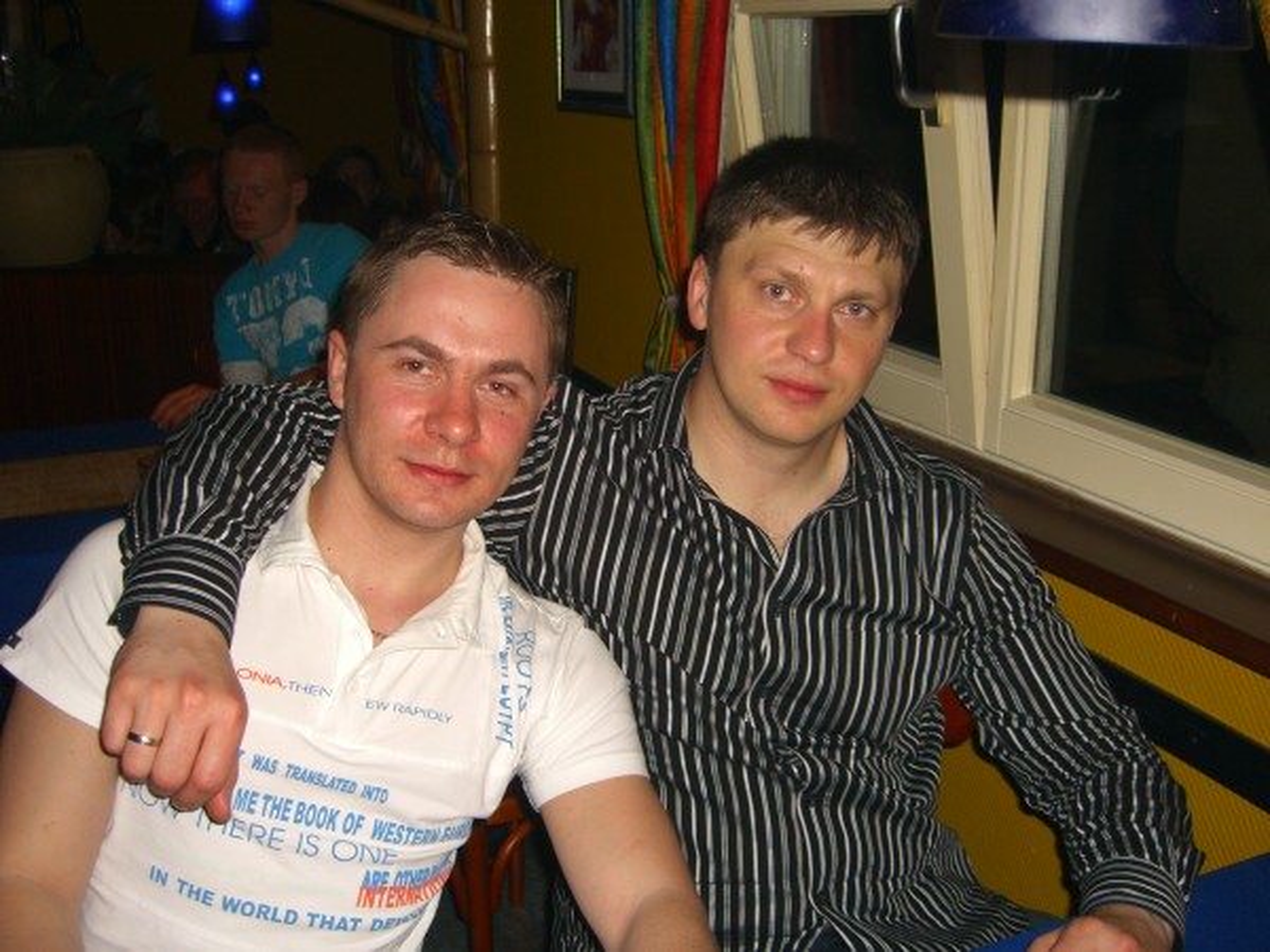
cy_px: 476
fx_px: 1394
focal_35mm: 38
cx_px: 635
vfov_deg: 37.7
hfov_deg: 49.0
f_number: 2.8
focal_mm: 7.9
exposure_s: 1/60
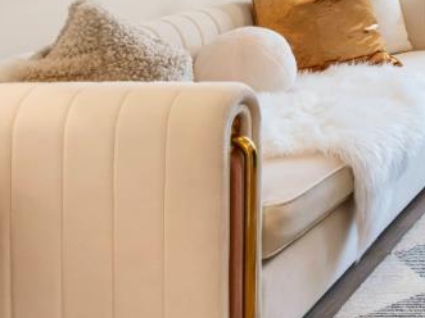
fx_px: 908
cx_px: 733
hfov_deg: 20.2
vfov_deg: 17.6
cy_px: -176
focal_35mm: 74
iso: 250
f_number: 16
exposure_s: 1/5
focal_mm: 17
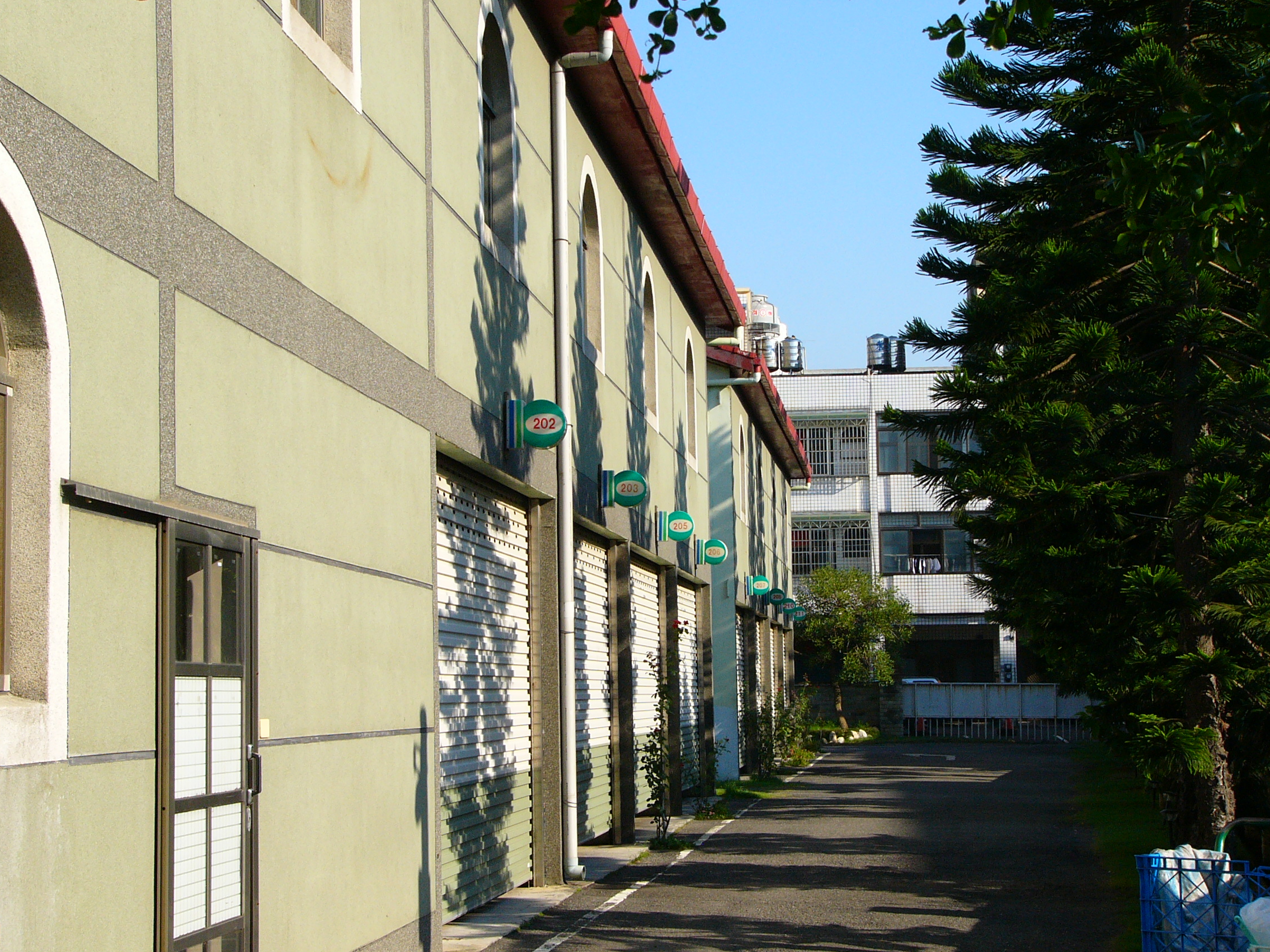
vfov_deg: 21.9
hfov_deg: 29.0
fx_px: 2458
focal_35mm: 67
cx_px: 629
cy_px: 483
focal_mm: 11
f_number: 5.6
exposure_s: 1/500
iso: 100
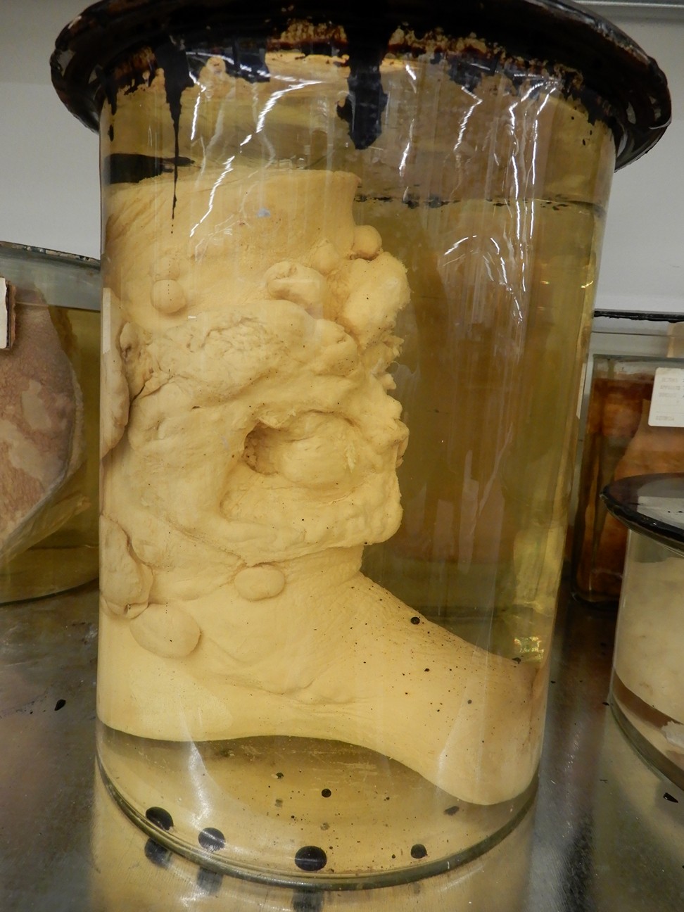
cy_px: 456
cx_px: 342
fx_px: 632
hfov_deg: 56.8
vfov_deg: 71.6
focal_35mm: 24
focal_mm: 4.3
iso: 400
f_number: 3.4
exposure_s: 1/30
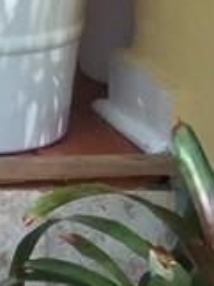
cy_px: -673
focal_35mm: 287
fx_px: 2372
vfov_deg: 6.2
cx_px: -683
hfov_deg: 4.7
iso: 32
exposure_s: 1/120
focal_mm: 4.15
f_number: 2.2
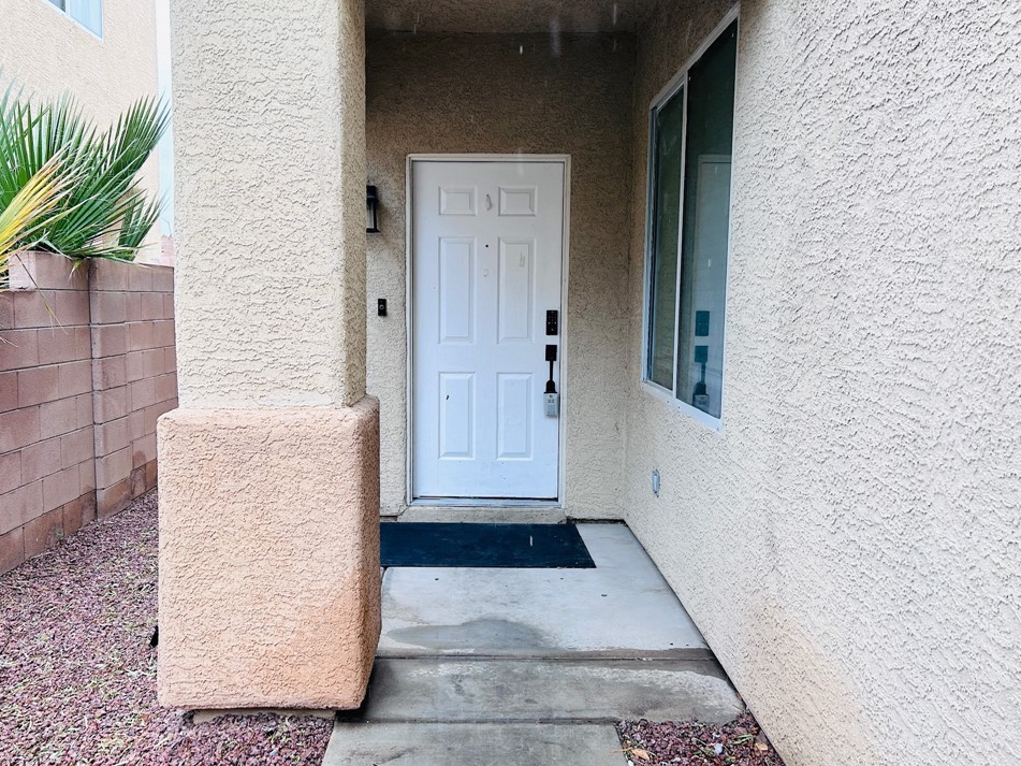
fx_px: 826
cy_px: 371
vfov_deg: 49.7
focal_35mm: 28
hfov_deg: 63.4
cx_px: 473
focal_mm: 5.7
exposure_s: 1/262
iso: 40
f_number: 1.5
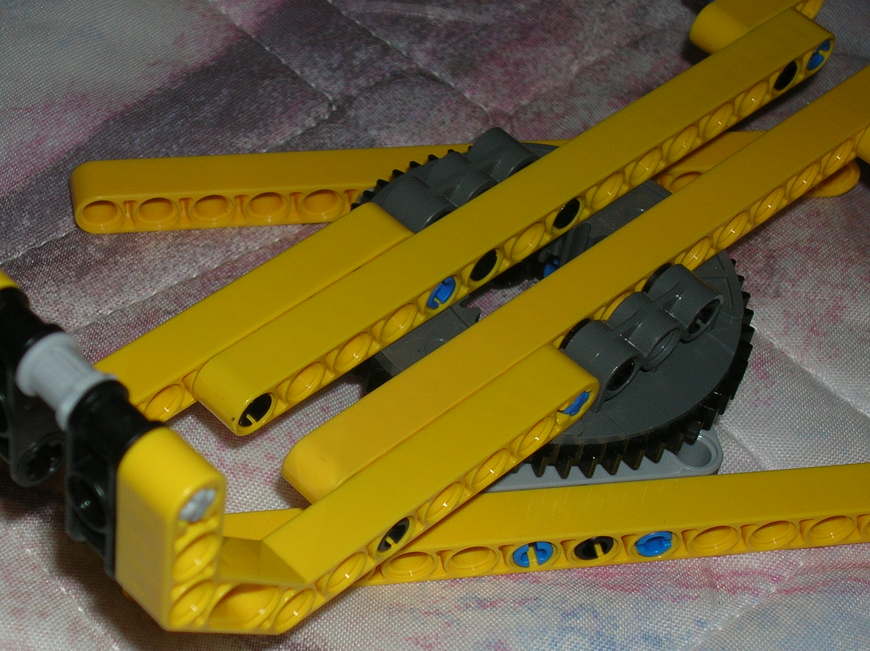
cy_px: 415
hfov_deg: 24.4
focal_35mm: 80
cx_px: 317
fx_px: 2009
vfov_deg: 18.4
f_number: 3.5
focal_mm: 9.6
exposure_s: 1/60.1
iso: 50
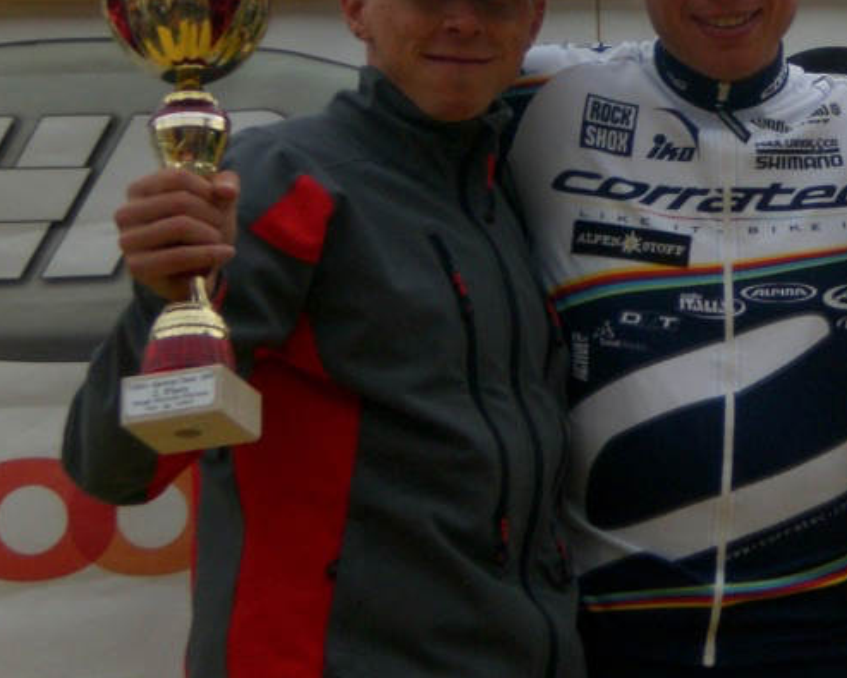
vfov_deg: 6.7
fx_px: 5794
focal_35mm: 231
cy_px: 93
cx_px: 790
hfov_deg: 8.3
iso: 100
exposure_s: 1/200
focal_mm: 18.9
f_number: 5.9
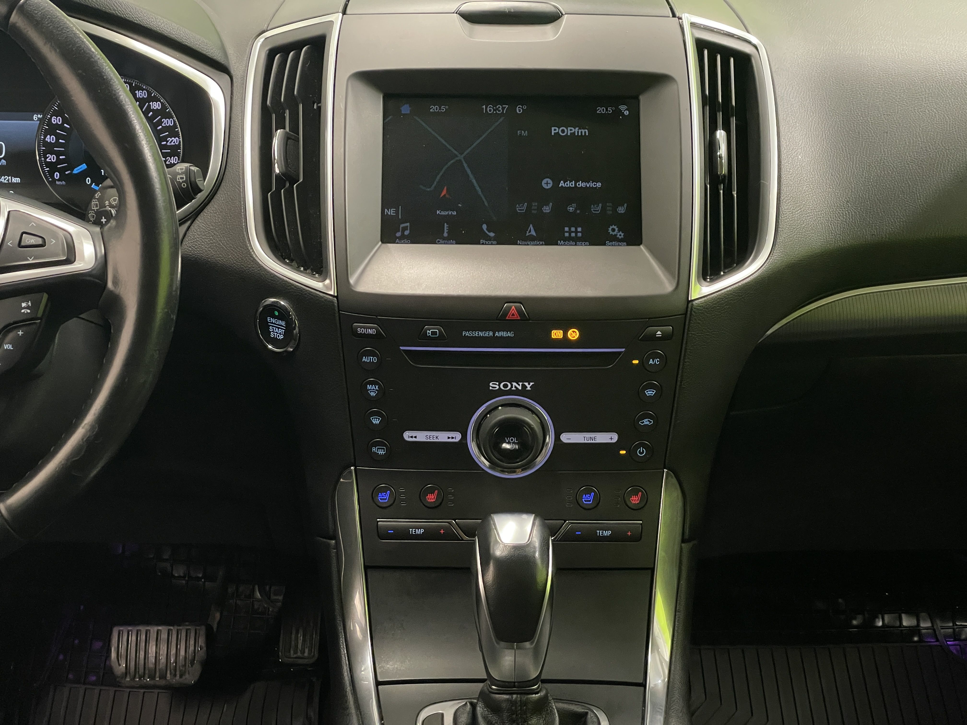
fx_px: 1453
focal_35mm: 52
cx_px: 484
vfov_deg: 28.0
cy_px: 362
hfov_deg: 36.8
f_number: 2
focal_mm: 6
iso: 500
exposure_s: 1/50
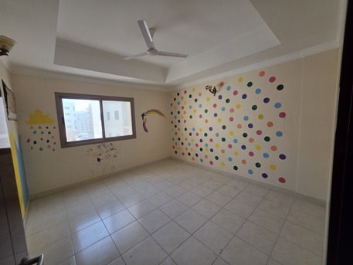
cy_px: 132
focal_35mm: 13
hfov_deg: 106.2
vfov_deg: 89.9
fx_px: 133
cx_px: 176
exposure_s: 1/120
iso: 160
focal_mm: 2.2
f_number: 1.9
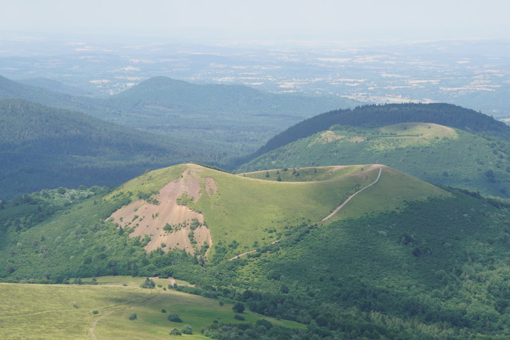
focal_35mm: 128
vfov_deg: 10.7
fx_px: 1806
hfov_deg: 16.1
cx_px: 255
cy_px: 170
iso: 200
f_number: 13
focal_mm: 85
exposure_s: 1/125
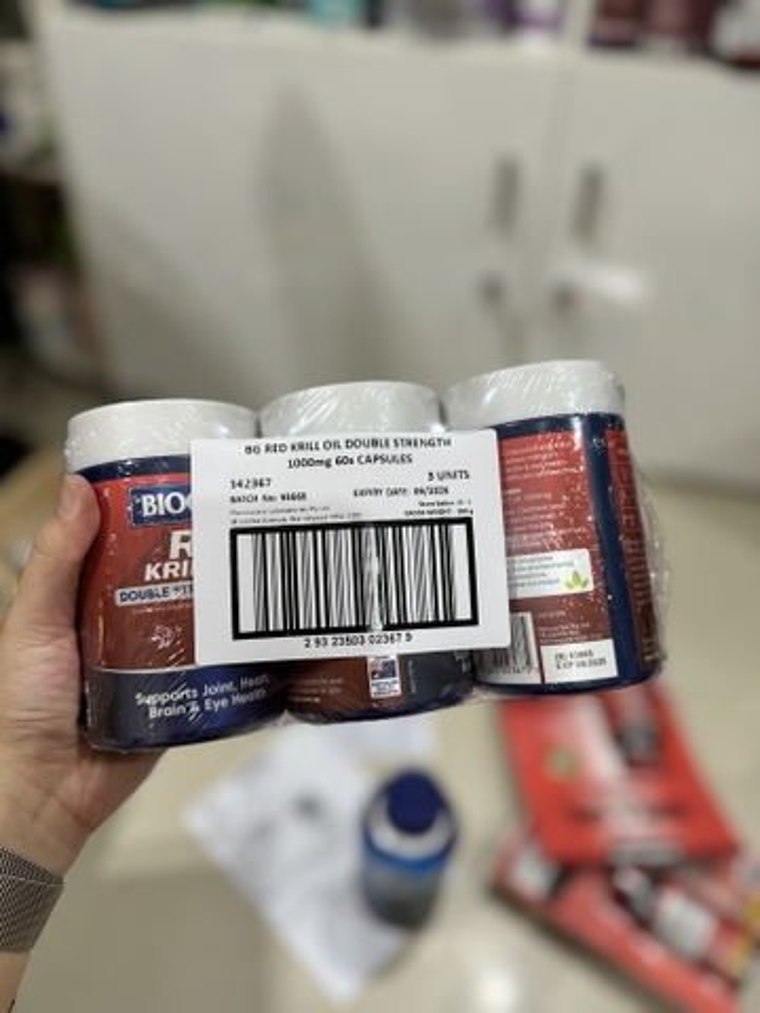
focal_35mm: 24
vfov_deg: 71.6
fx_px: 703
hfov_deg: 56.8
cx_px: 380
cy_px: 506
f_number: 1.78
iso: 200
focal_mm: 6.86
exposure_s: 1/50
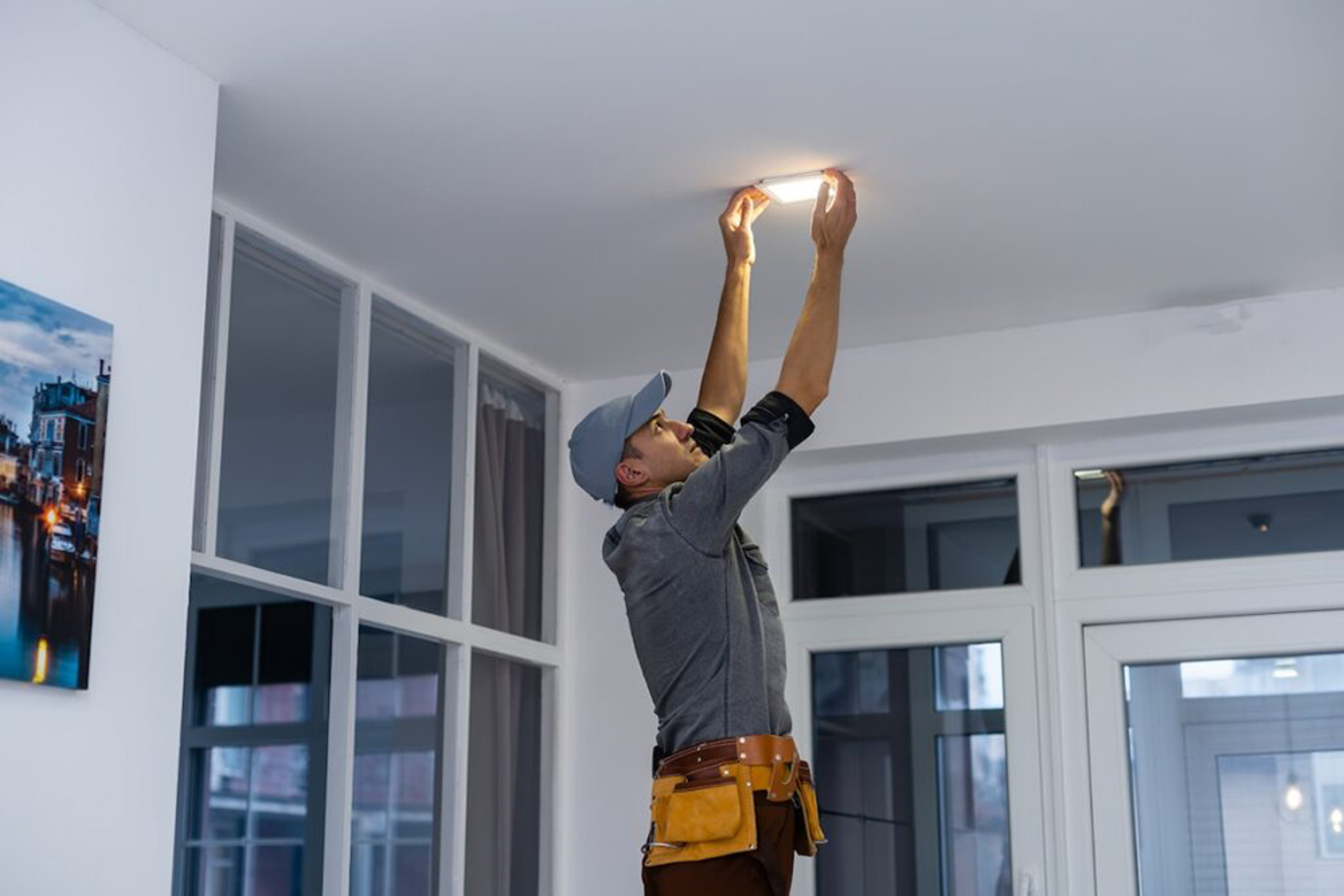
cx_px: 672
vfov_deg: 27.0
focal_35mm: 50
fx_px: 1867
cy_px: 448
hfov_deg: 39.6
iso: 200
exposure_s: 1/100
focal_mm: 50
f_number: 2.8
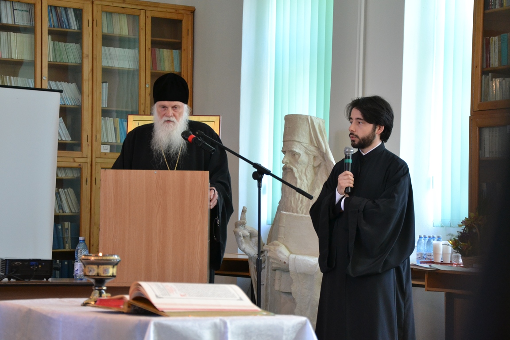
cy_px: 170
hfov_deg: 20.6
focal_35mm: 99
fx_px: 1402
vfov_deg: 13.8
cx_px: 255
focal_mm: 66
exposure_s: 1/60
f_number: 5.3
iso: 1600
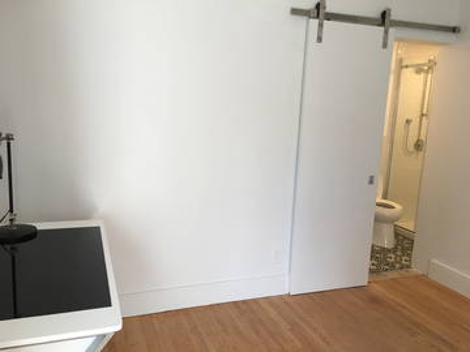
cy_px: 176
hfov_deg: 61.7
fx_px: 394
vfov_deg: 48.2
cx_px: 235
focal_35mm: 29
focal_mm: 4.15
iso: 25
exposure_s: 1/30
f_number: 2.2
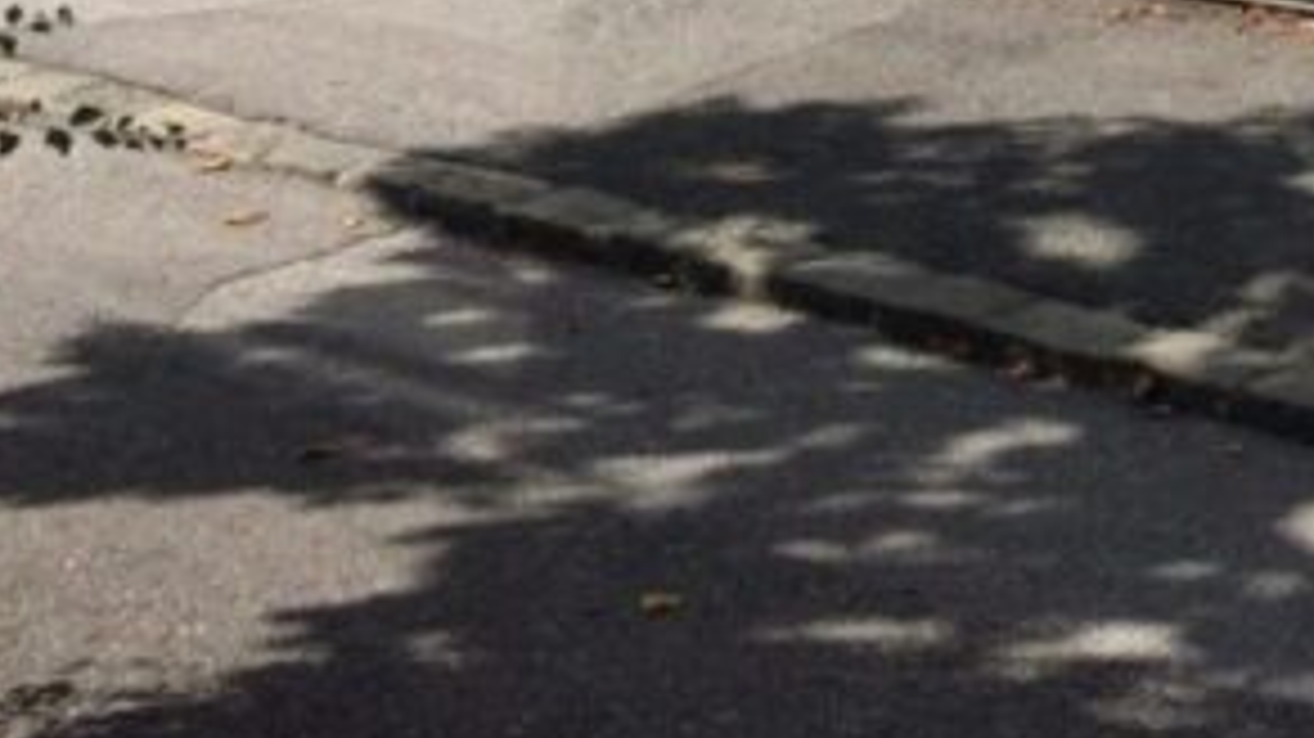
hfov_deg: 23.9
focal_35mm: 83
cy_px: -531
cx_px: 1458
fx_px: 2891
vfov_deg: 13.3
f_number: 2.2
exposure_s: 1/2933
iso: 32
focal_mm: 4.15
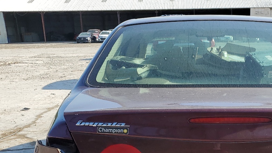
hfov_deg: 35.4
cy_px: 180
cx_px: 220
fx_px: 411
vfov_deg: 19.9
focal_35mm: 57
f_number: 1.5
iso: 50
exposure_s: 1/1429
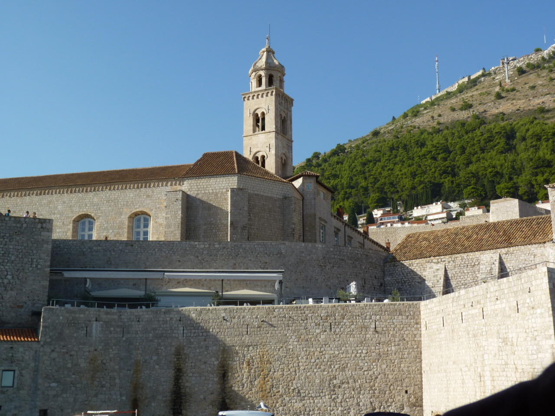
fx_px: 770
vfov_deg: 30.3
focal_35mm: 48
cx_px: 278
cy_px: 208
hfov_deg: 39.7
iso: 80
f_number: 5.6
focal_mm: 8.5
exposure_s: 1/250
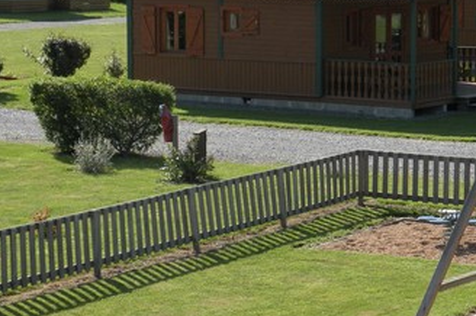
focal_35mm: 160
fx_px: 2113
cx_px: 386
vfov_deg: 8.6
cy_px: 122
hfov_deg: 12.8
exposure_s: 1/196
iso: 64
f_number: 6.3
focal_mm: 14.9
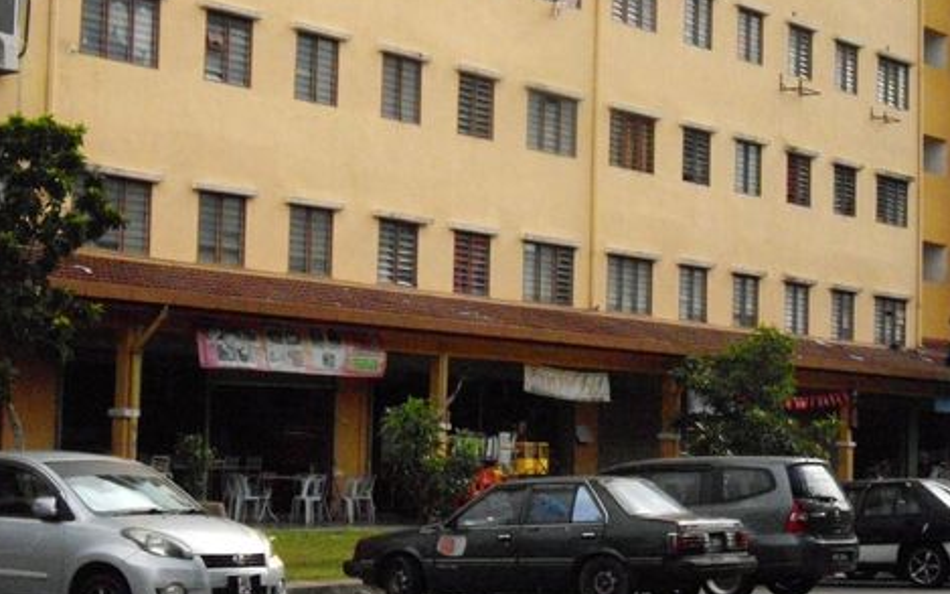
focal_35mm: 94
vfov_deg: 13.9
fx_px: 2433
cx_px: 424
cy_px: 280
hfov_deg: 22.1
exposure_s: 1/800
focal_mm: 16.3
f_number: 12
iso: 1600
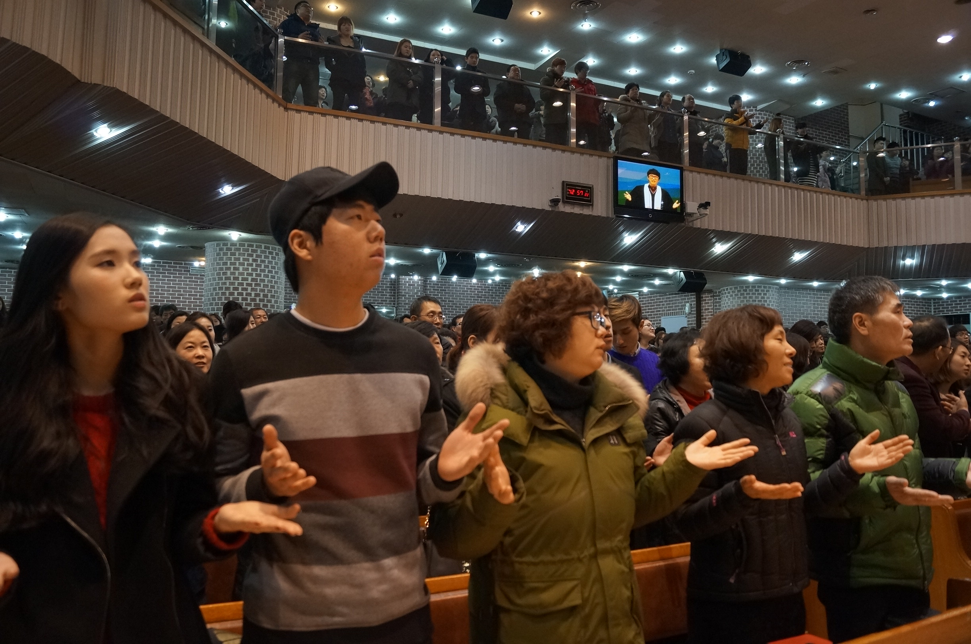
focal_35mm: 27
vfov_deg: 47.8
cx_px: 486
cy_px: 322
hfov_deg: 67.5
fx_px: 727
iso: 2000
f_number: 4
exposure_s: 1/160
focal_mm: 18
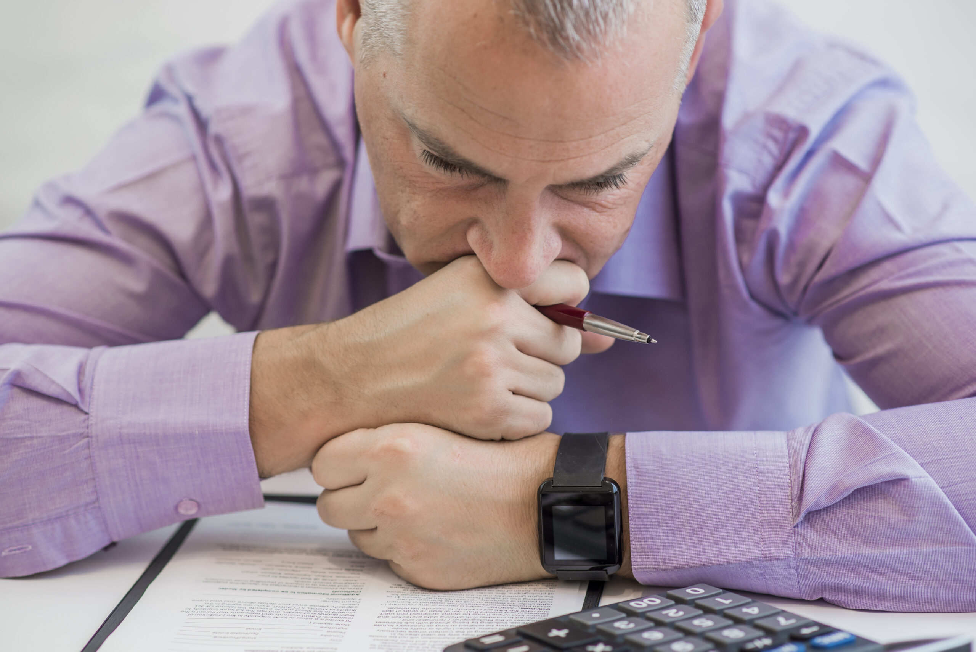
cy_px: 326
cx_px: 488
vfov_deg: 16.1
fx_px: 2305
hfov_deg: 23.9
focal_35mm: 85
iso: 320
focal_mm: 85
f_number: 2.8
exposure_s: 1/100
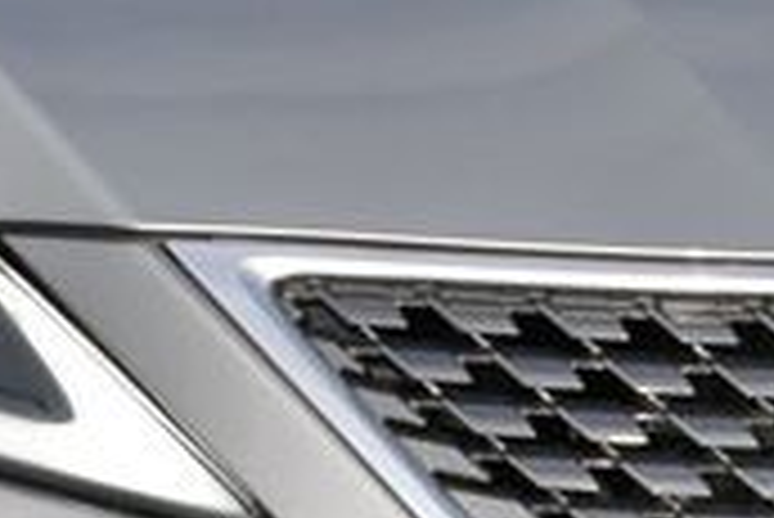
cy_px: 662
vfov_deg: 5.2
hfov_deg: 7.8
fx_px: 5616
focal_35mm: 261
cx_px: 1040
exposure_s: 1/320
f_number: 9
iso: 100
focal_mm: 35
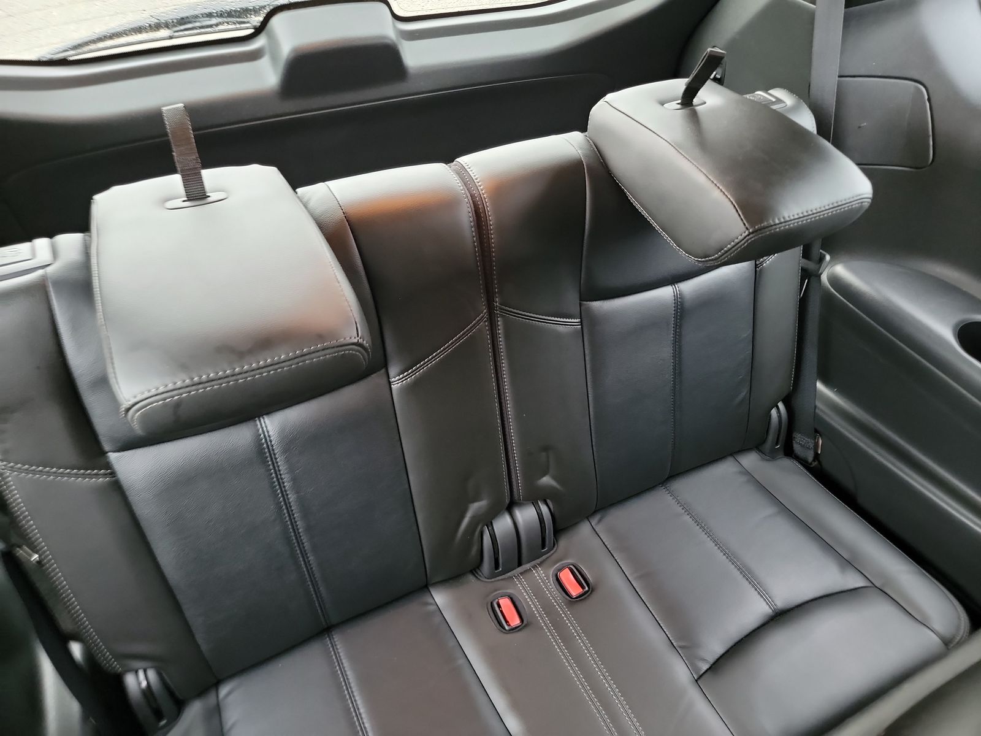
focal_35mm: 24
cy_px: 368
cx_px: 490
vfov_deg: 56.8
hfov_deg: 71.6
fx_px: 680
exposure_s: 1/14
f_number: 1.8
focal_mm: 6.7
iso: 1212
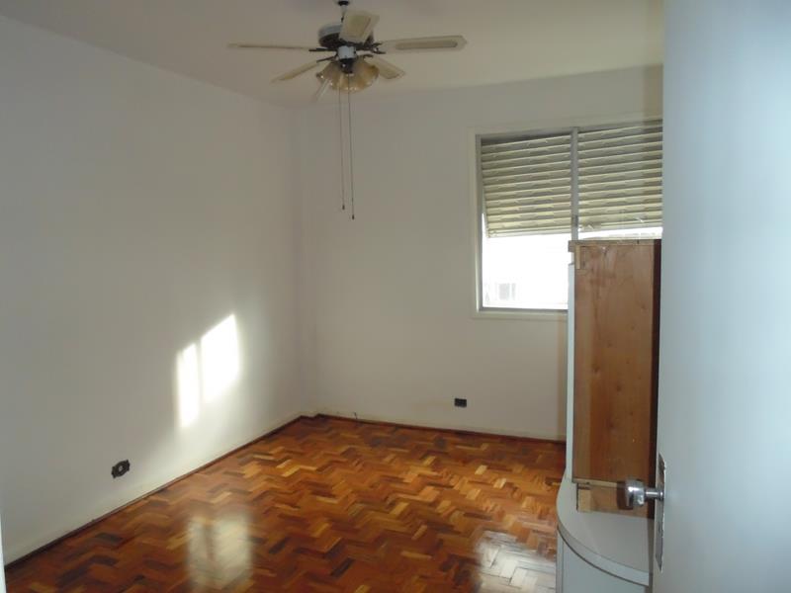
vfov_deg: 53.1
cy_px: 296
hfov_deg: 67.3
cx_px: 396
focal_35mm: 26
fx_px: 594
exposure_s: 1/30
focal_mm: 4.6
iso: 400
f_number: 3.5
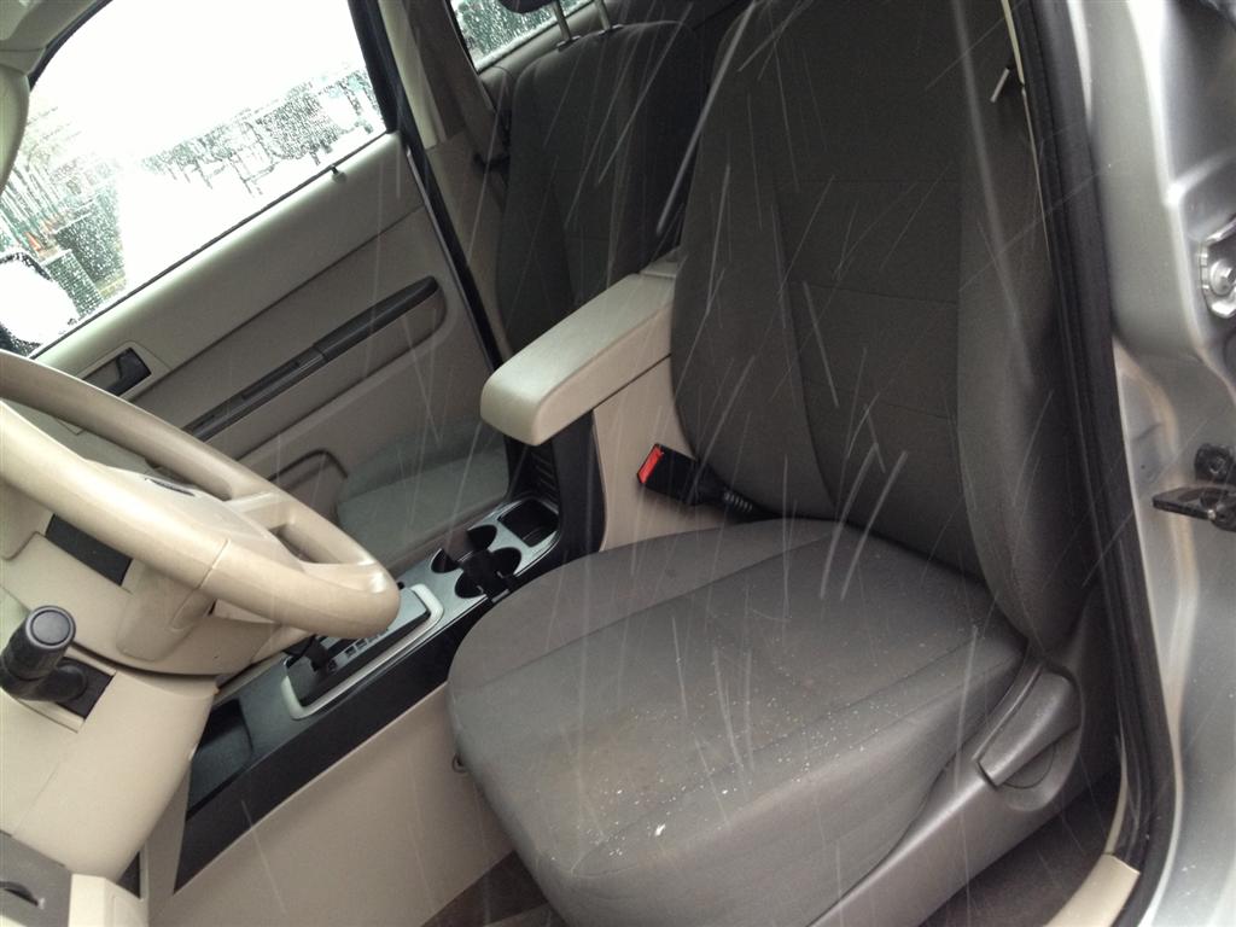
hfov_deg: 52.6
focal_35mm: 35
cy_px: 464
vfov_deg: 40.7
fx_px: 1250
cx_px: 618
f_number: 2.4
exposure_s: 1/20
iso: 125
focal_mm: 4.28
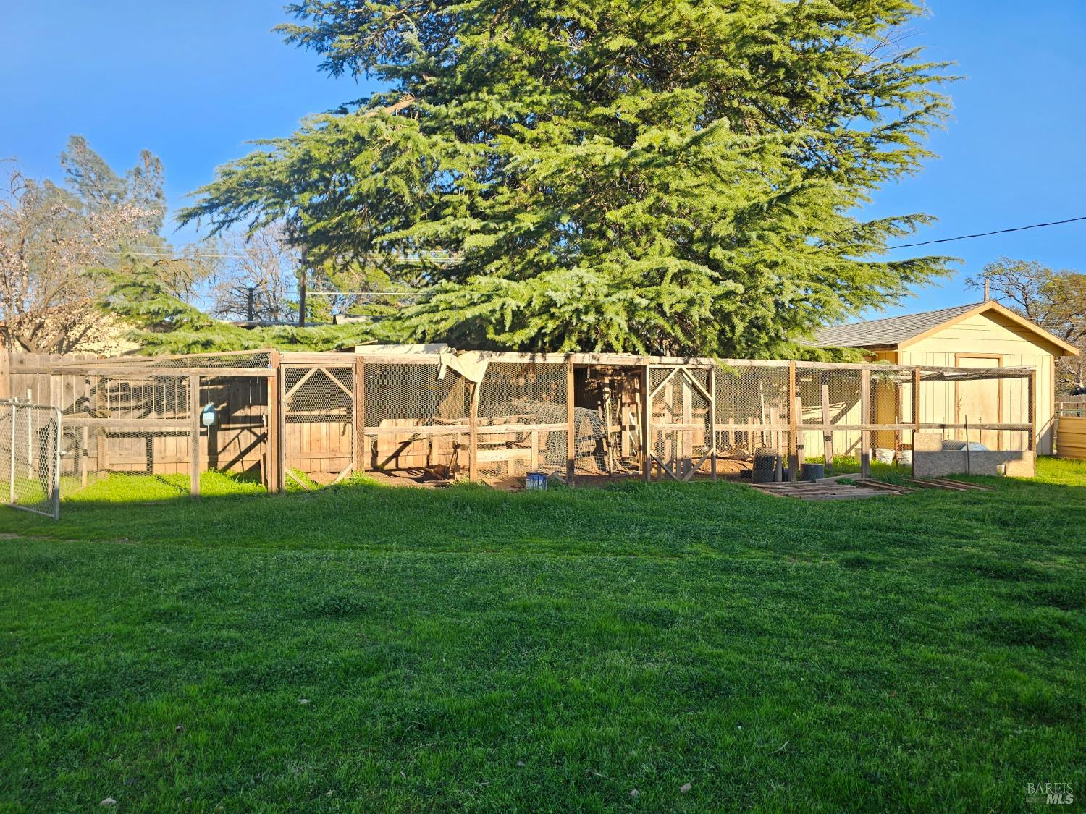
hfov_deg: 73.9
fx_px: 722
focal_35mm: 23
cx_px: 543
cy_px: 407
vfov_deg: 58.9
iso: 10
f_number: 1.7
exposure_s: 1/201
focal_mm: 6.3
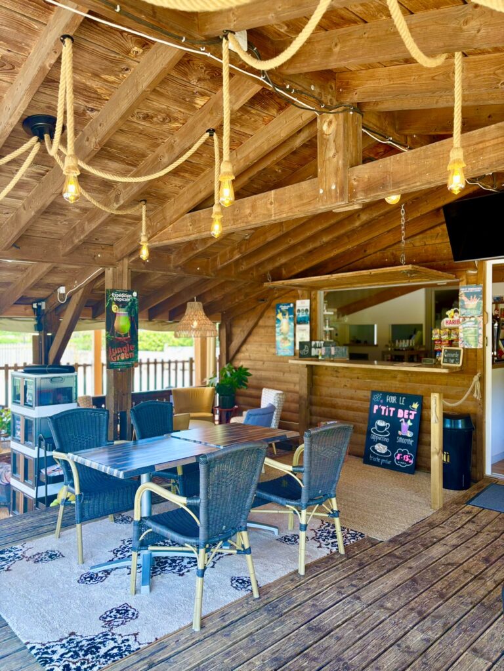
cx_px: 252
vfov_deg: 67.3
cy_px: 336
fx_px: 505
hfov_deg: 53.1
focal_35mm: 26
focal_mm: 5.96
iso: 50
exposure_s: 1/100
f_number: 1.6
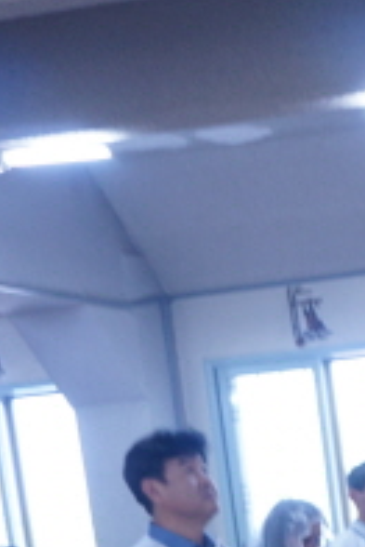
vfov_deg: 19.1
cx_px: 811
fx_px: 1488
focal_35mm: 98
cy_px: 724
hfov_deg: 11.9
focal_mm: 16
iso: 250
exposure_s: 1/20
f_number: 3.5
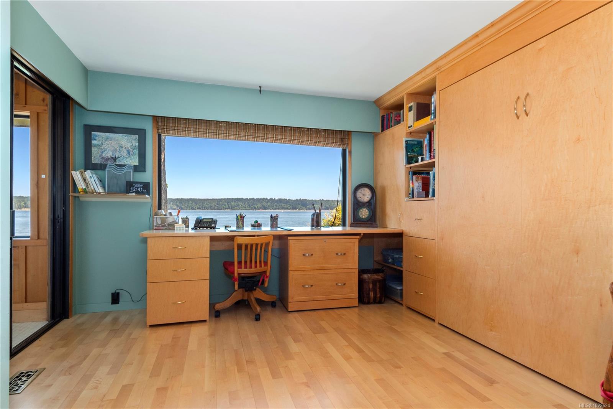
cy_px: 204
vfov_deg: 67.4
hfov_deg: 90.0
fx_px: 306
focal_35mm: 18
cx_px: 306
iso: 320
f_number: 8
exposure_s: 1/25
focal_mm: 12
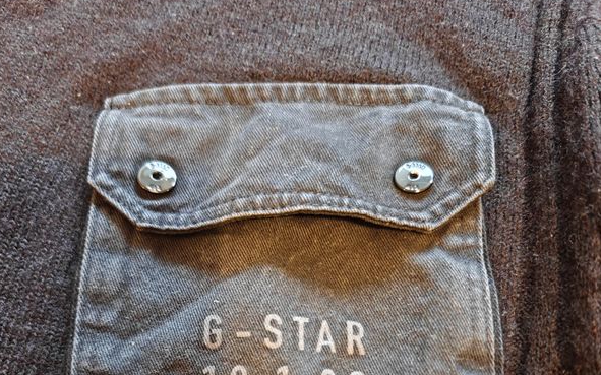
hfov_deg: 58.2
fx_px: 540
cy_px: 343
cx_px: 300
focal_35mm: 33
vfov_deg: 35.8
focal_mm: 6.06
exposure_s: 1/50
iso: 6400
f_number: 1.6
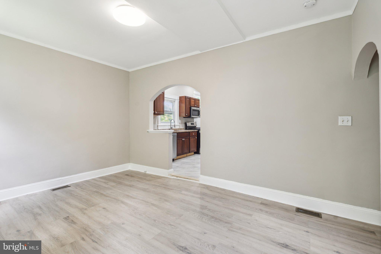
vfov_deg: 72.0
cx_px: 190
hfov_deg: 95.0
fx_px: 175
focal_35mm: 16
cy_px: 127
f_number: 7.1
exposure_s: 1/6
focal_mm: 16.5
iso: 200
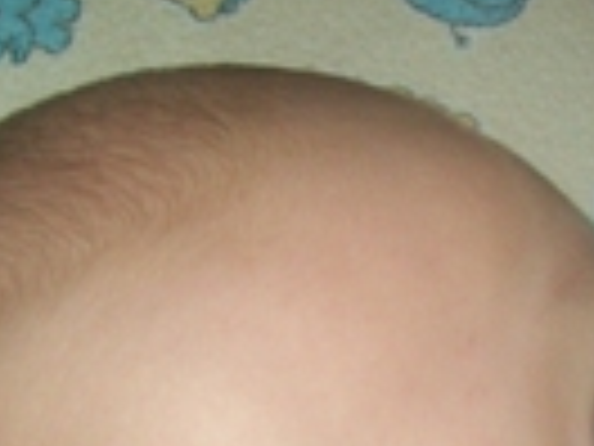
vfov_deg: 11.6
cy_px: 644
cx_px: 612
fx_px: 2111
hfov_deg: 15.7
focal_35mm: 123
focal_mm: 6
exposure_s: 1/60
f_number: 2.7
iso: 64
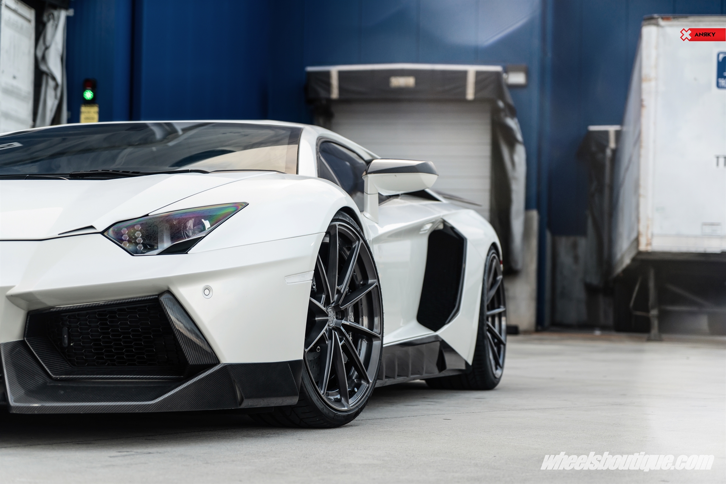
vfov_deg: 19.5
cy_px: 242
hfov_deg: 28.8
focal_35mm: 70
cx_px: 363
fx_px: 1412
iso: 400
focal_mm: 70
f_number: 4
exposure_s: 1/125
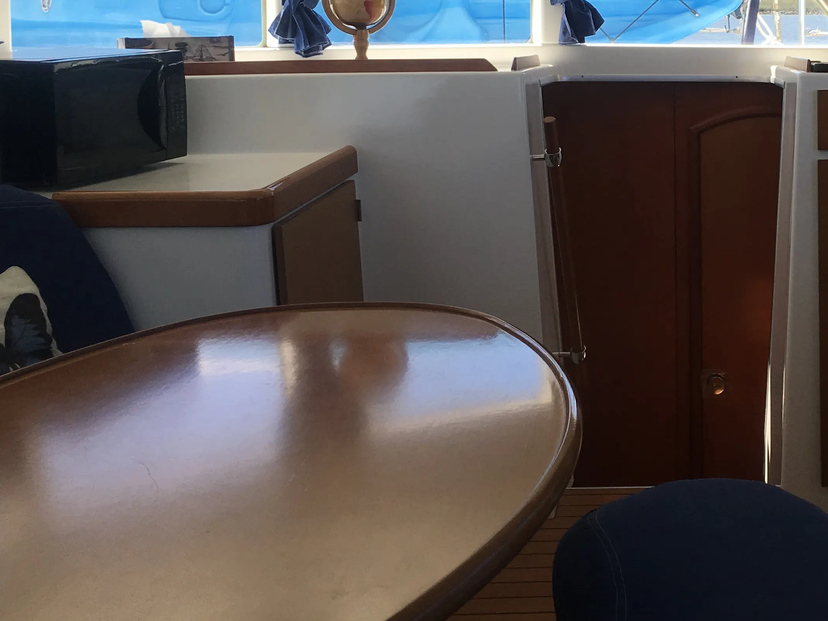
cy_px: 127
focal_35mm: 55
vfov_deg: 26.1
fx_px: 1315
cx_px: 715
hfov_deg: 33.4
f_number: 2.2
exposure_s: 1/466
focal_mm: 4.15
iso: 25
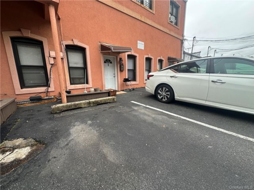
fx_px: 103
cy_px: 95
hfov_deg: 102.1
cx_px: 127
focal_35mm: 14
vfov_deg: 85.7
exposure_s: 1/235
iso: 40
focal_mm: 2.22
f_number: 2.2
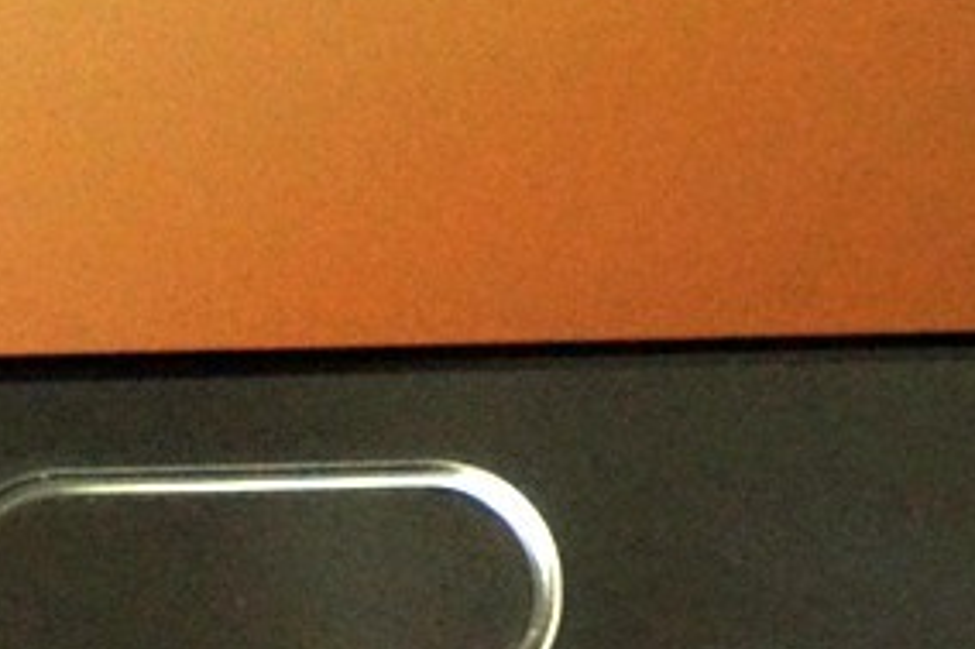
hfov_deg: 8.1
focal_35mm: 254
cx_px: 27
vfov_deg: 5.4
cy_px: 630
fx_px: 6869
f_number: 5.6
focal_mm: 47
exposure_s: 1/320
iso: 3200
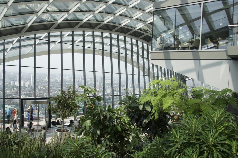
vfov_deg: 47.9
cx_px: 119
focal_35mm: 27
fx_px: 178
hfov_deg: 67.4
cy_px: 79
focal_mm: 18
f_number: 9
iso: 100
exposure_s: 1/80
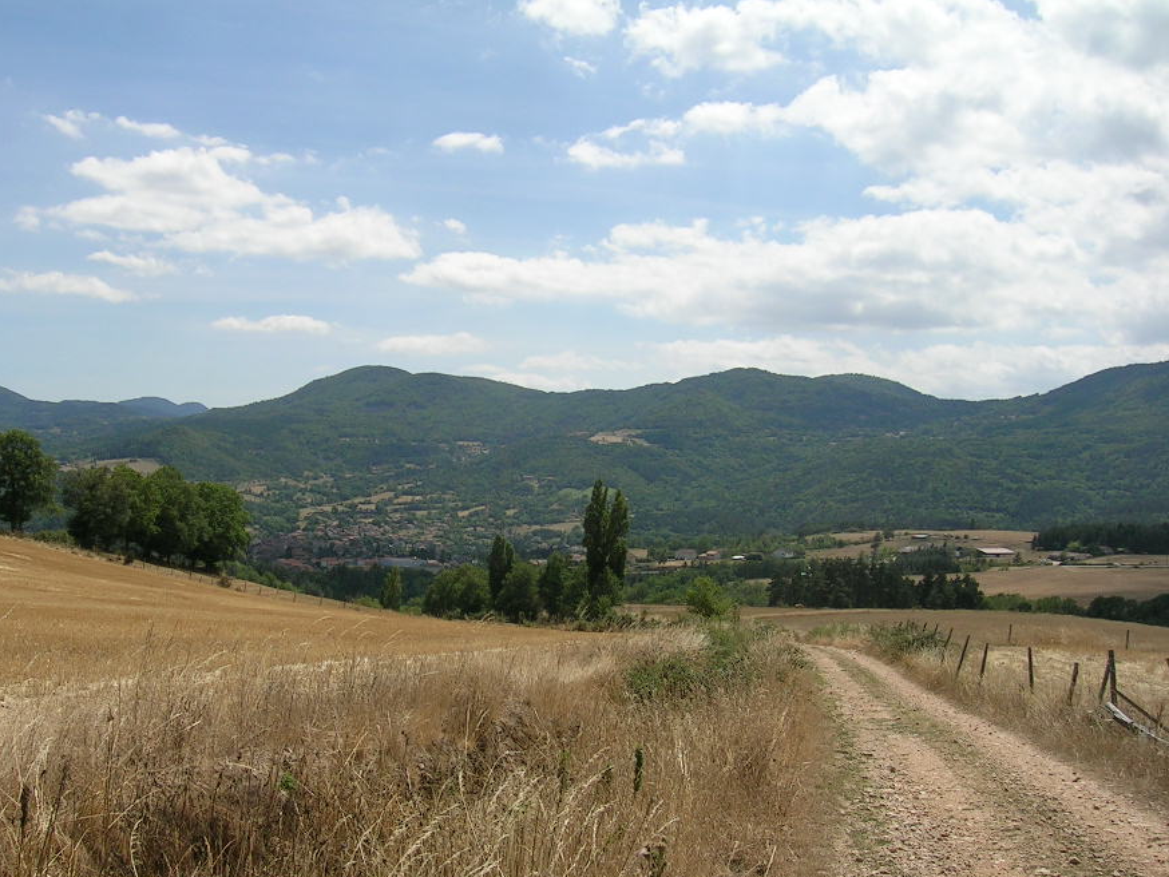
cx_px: 506
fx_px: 1385
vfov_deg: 35.1
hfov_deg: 45.6
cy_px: 491
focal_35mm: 41
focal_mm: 5.4
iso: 50
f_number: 4.8
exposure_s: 1/678
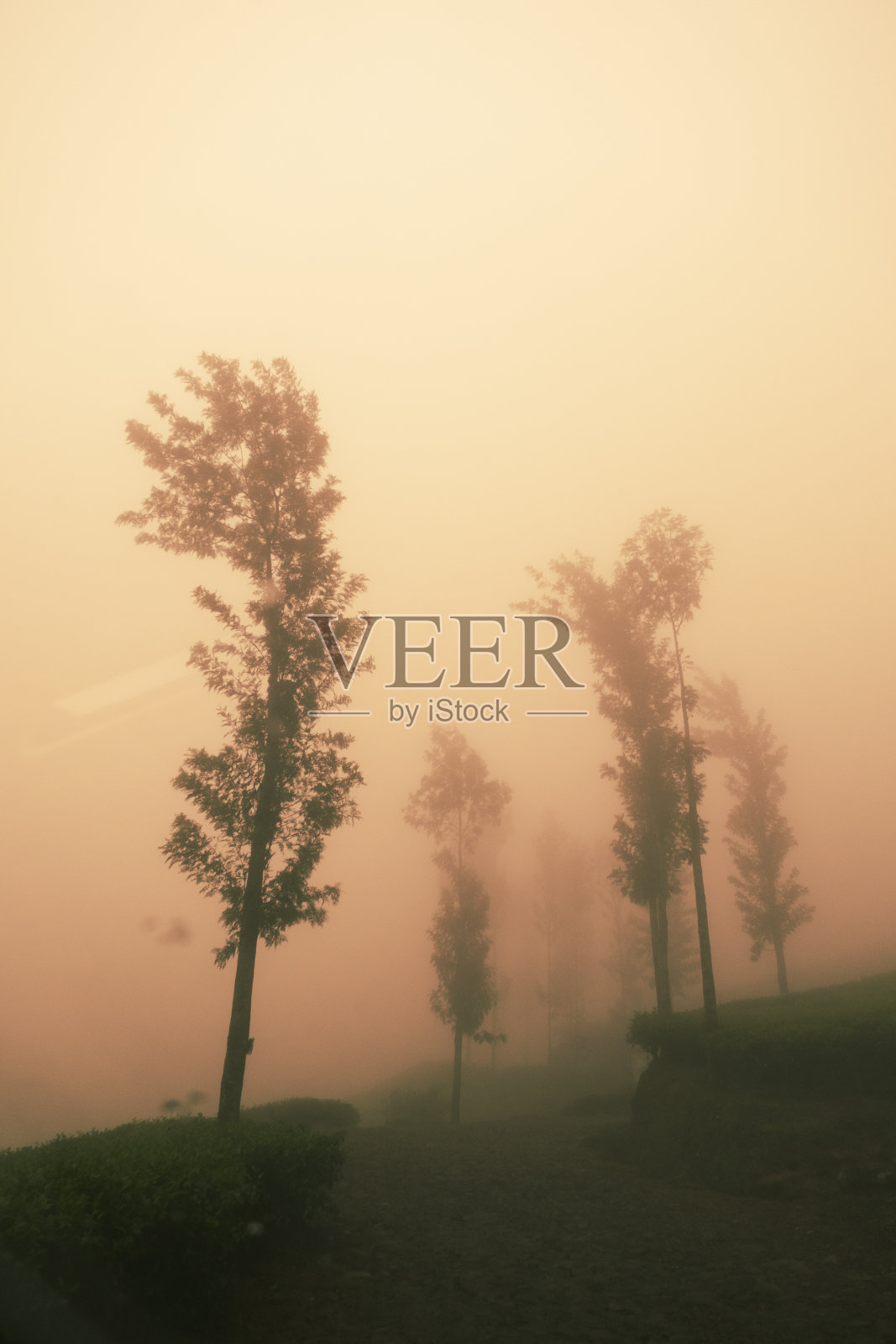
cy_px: 672
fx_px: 896
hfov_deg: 53.1
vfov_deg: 73.7
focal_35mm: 24
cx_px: 448
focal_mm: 16
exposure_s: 1/320
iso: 500
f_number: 4
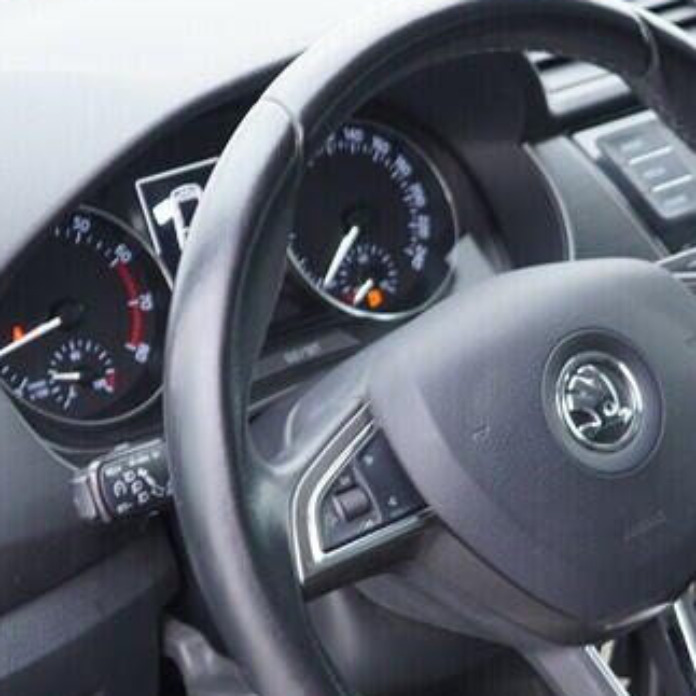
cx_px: 562
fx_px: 2207
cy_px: 531
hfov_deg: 17.8
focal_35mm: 97
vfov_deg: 17.8
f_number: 2.8
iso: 320
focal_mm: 24
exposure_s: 1/40
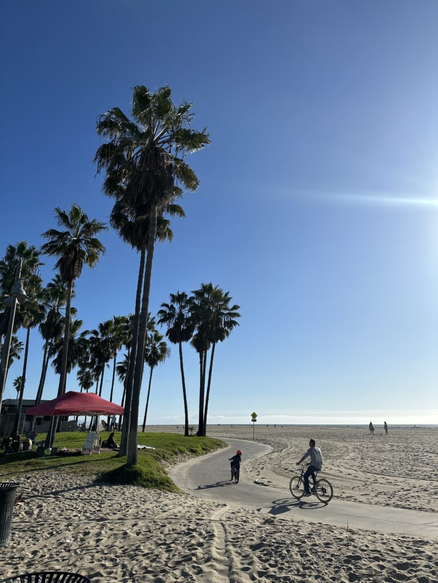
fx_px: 405
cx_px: 219
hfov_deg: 56.8
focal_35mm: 24
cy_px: 292
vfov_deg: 71.6
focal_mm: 6.86
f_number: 1.78
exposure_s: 1/10753
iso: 80
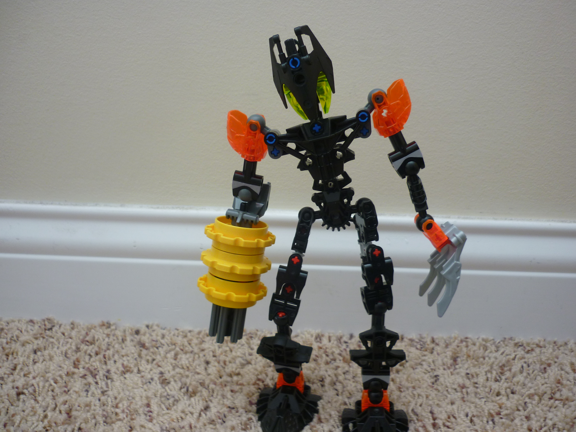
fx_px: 549
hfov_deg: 55.4
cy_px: 216
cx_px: 288
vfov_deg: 42.9
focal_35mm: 33
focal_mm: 5.5
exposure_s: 1/30
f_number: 2.8
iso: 100
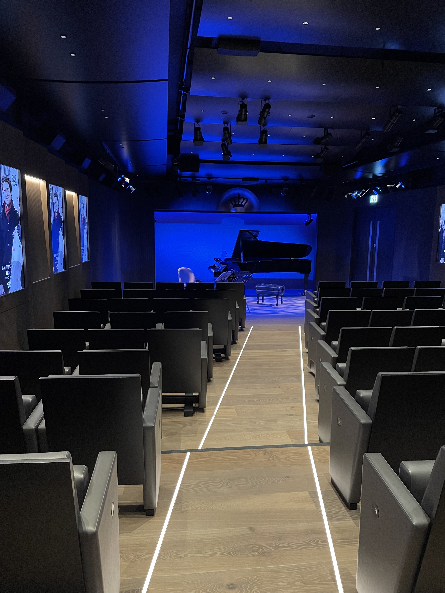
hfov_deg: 53.1
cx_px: 222
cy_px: 296
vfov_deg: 67.3
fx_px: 446
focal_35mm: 26
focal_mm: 4.2
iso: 640
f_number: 1.6
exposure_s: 1/30
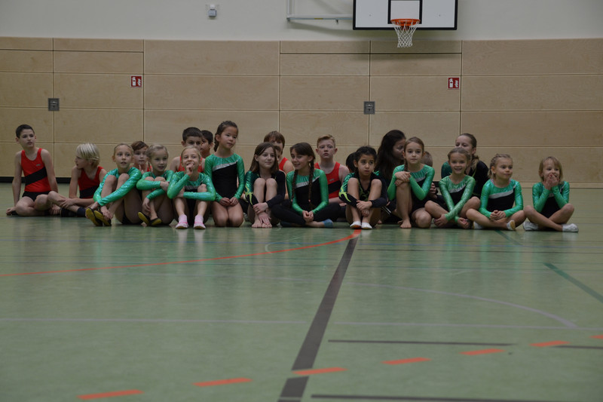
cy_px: 201
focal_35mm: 82
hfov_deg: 24.6
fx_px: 1382
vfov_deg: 16.5
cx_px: 302
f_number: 5
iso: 400
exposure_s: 1/60
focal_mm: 55
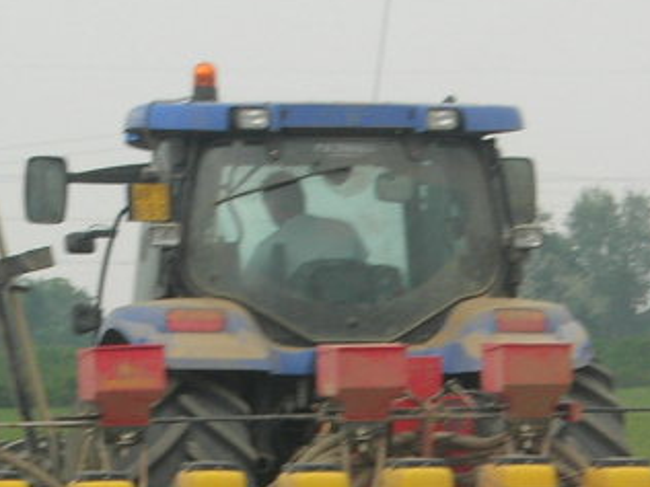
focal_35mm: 366
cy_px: 479
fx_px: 6873
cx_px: 510
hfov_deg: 5.4
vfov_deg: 4.1
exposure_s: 1/138
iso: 64
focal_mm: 23.4
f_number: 8.2
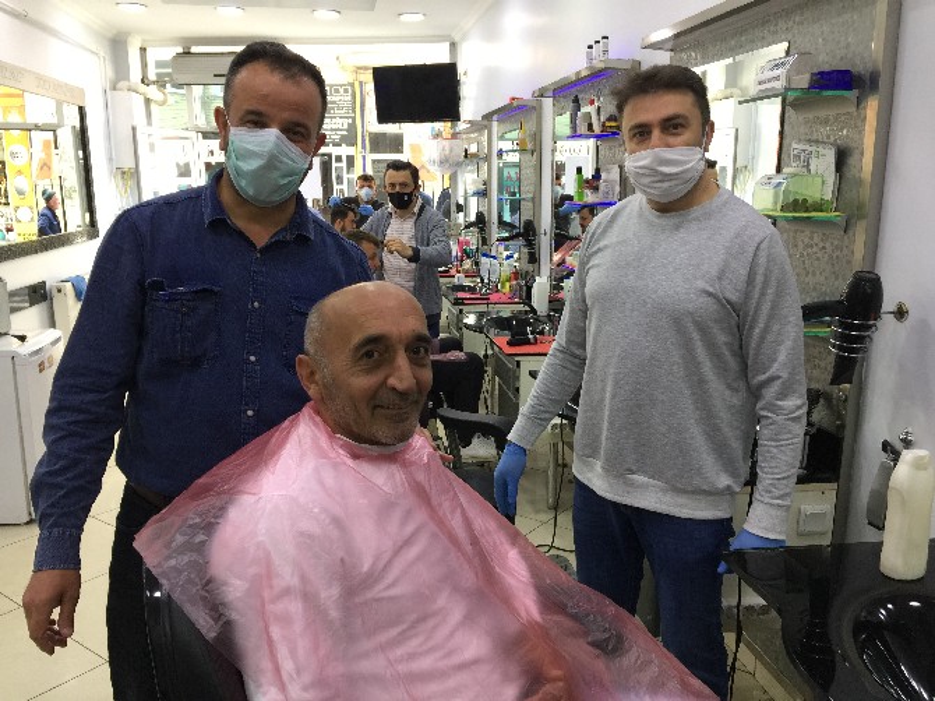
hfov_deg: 61.7
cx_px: 468
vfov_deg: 48.2
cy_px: 350
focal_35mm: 29
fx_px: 783
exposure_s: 1/33
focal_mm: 4.15
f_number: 2.2
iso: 64
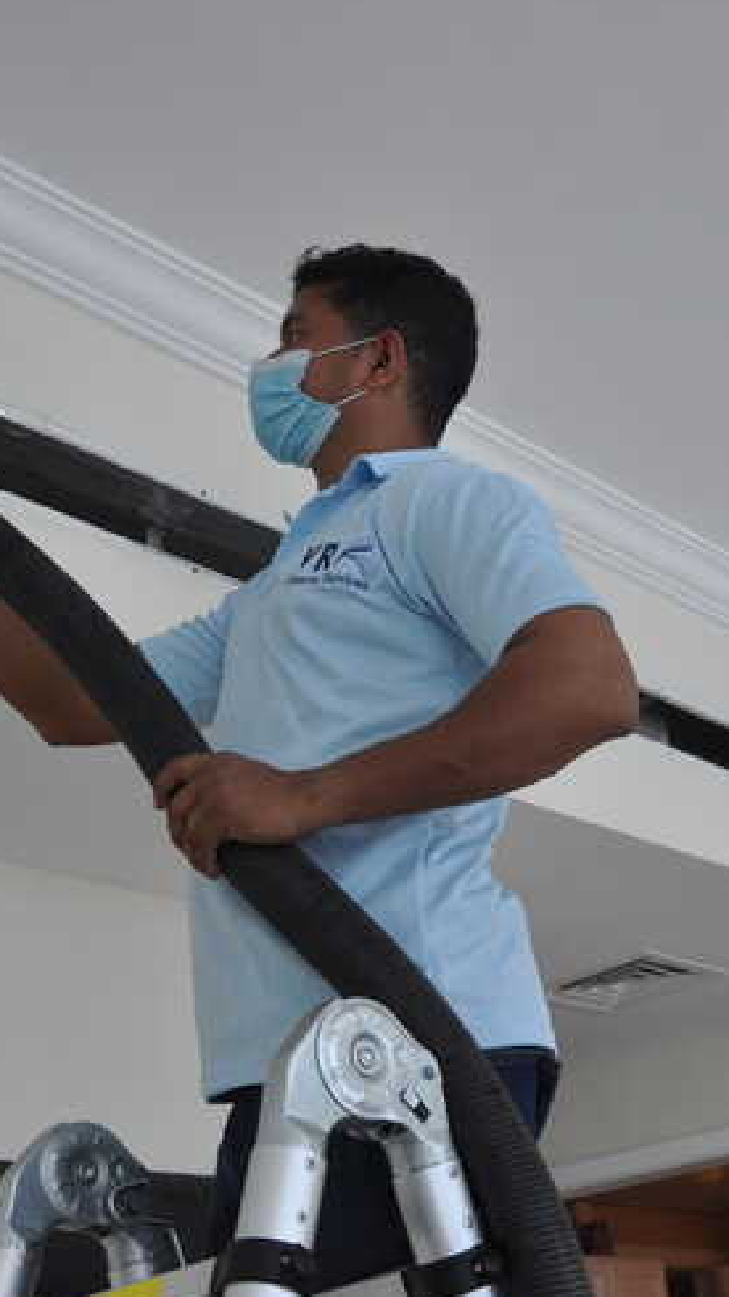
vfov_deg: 40.7
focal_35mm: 51
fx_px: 1747
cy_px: 645
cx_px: 520
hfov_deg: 23.4
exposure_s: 1/100
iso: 400
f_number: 5
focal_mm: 21
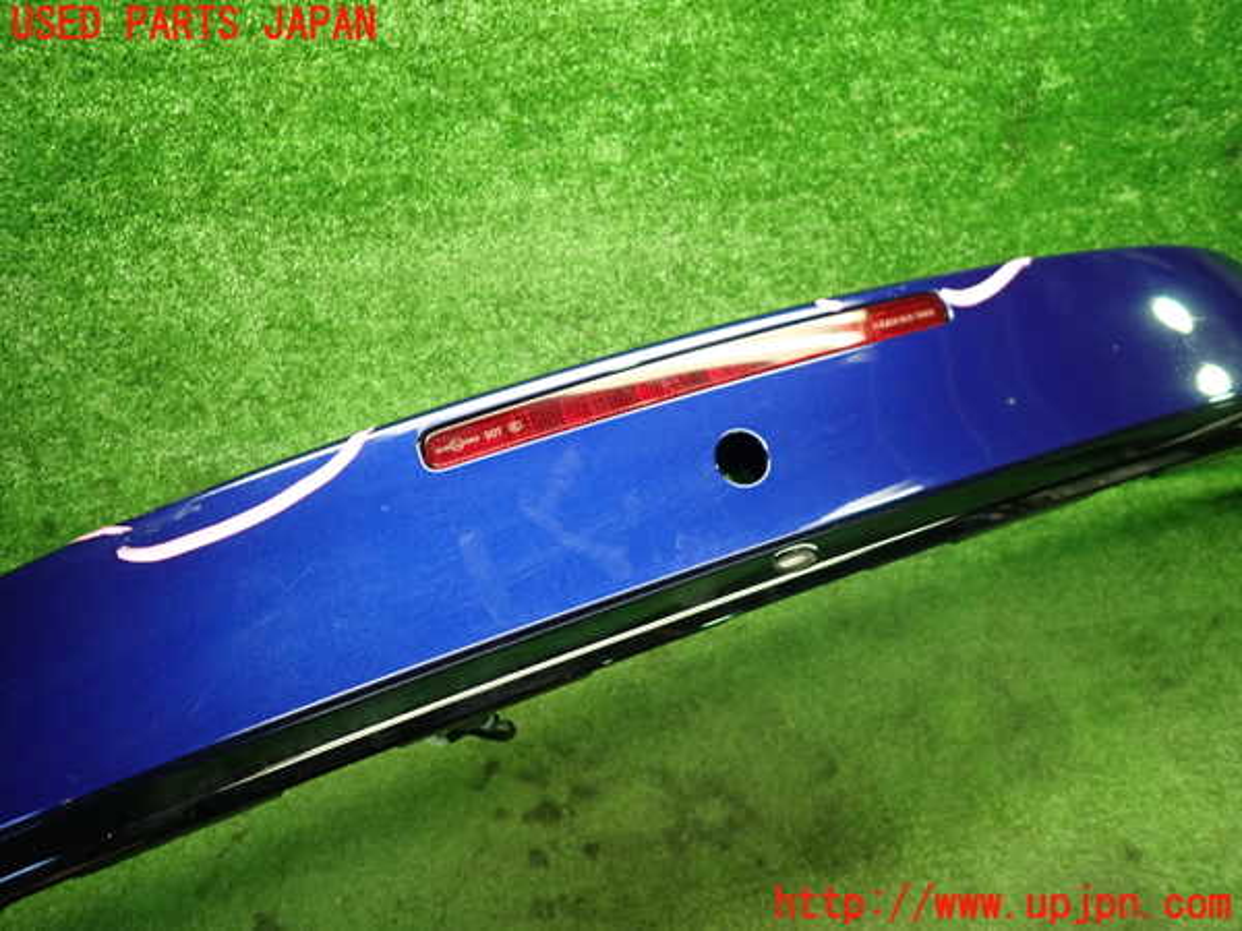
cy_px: 466
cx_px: 621
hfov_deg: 69.4
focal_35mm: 25
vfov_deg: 54.9
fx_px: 897
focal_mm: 4.5
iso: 250
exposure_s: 1/30
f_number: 2
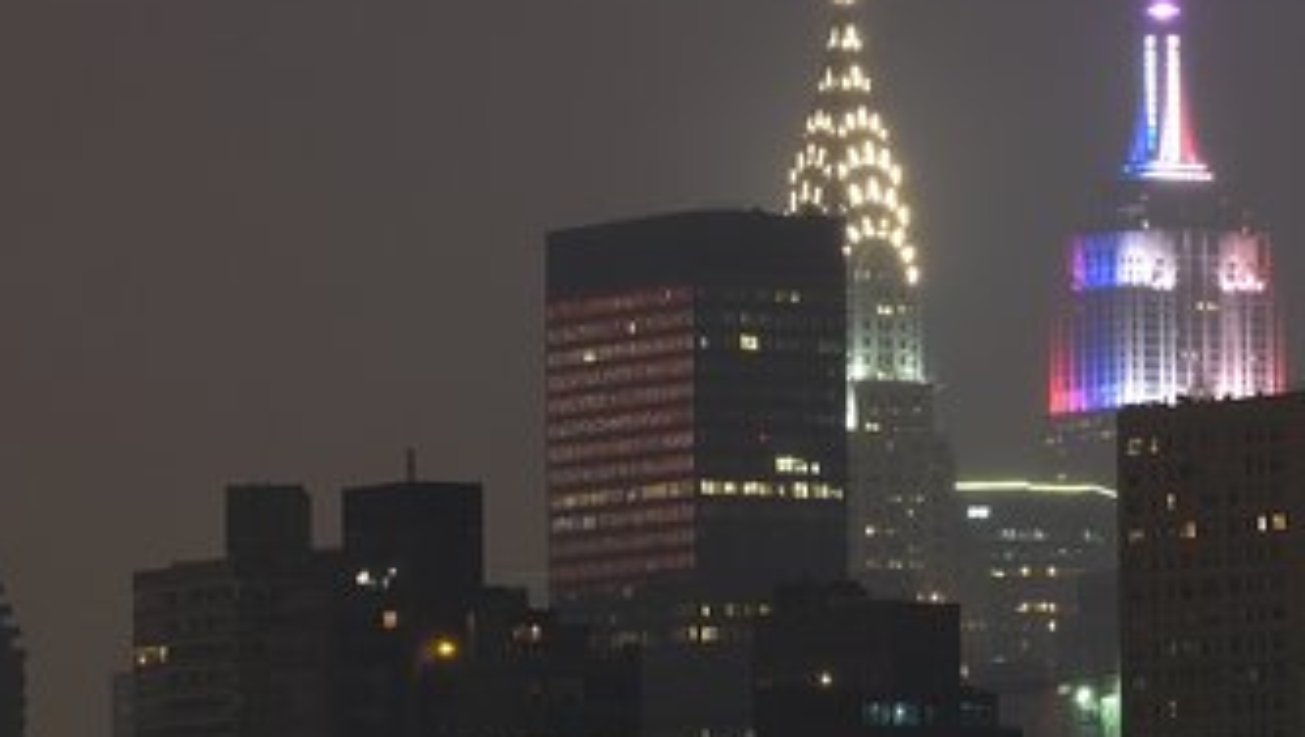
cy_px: 482
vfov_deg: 4.0
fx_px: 10529
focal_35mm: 304
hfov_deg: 7.1
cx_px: 47
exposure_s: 4.3
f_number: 8
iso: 100
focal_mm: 86
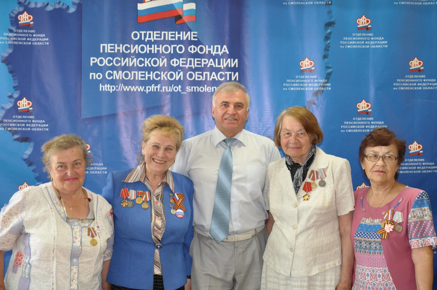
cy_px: 145
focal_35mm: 48
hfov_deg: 41.2
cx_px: 218
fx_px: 582
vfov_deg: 28.0
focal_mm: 32
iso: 560
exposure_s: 1/30
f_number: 4.2
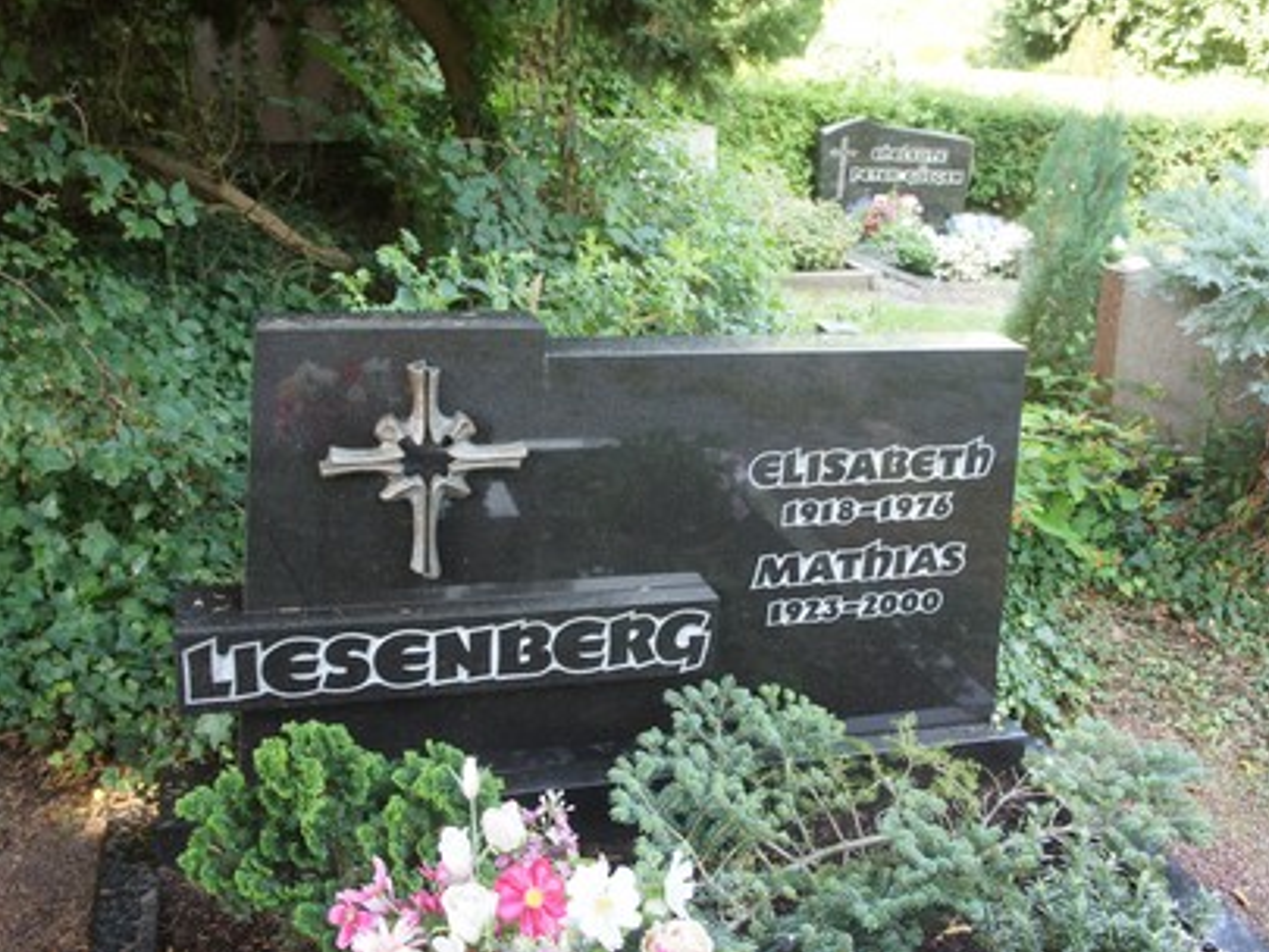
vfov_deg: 39.7
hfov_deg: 51.3
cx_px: 614
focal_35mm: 36
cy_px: 476
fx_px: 1320
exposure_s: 1/200
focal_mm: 22
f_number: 4
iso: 800
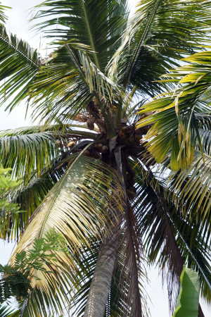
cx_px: 106
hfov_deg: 16.1
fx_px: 747
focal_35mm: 85
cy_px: 158
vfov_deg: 23.9
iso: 4000
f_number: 6.3
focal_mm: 85
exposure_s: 1/2000
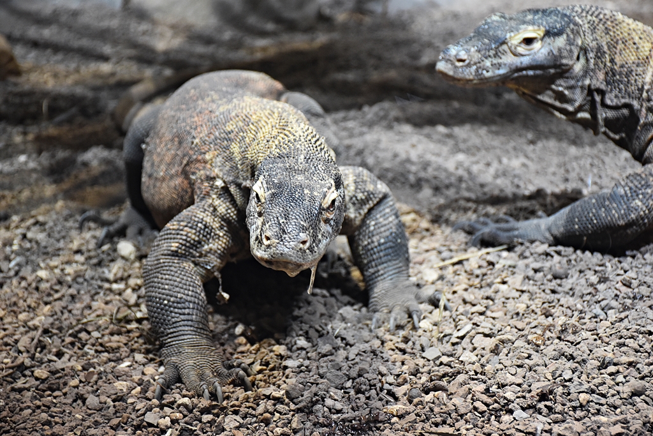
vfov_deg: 12.2
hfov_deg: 18.2
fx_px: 2041
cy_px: 218
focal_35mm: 112
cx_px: 326
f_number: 5
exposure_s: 1/60
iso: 1400
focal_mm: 75
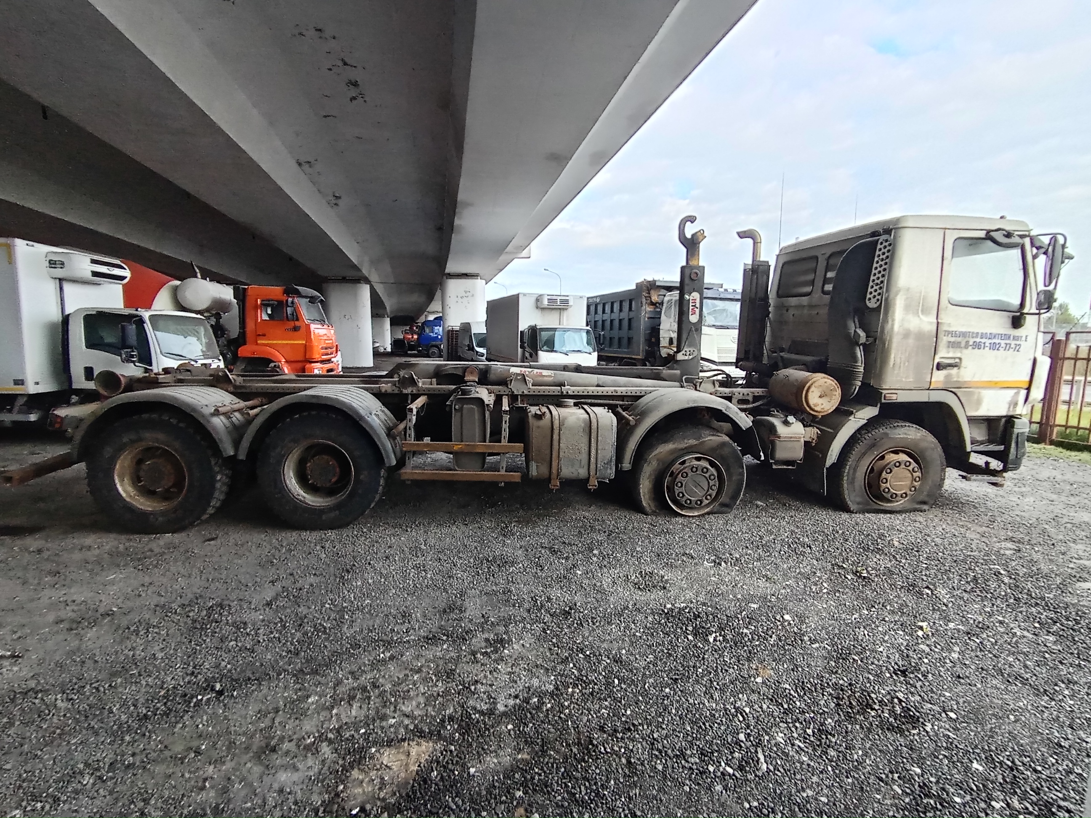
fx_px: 536
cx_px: 546
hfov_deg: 91.0
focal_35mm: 17
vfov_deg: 74.7
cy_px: 409
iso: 201
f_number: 2.2
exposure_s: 1/100
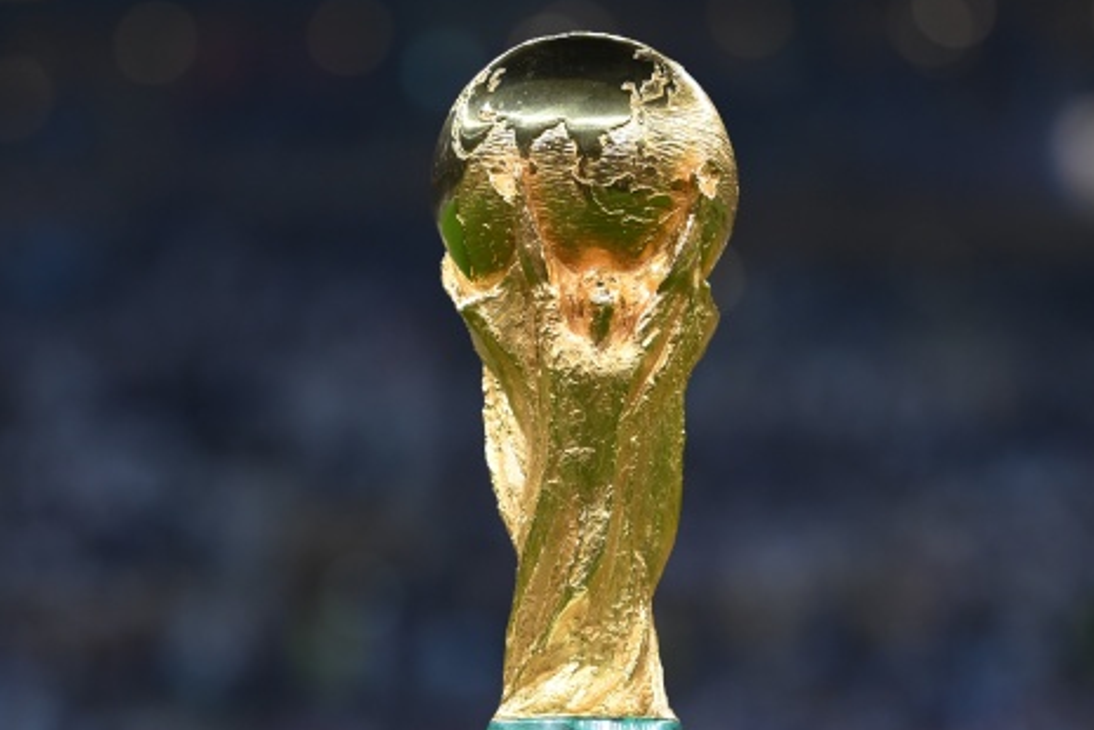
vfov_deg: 6.5
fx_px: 6381
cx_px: 583
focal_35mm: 210
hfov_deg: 9.8
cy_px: 423
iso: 1000
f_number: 2.8
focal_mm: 122
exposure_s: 1/800
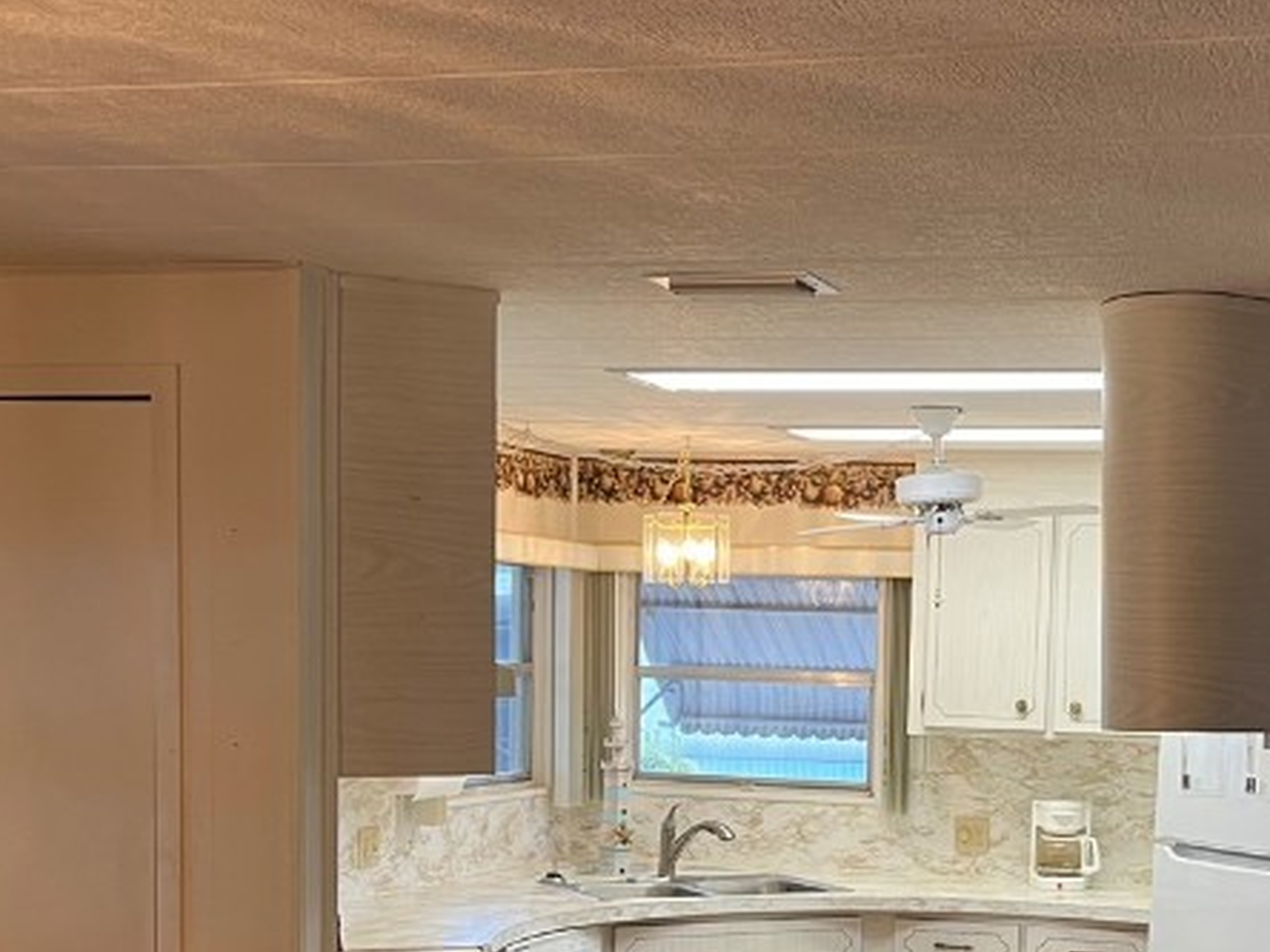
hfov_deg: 31.8
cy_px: 863
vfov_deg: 23.7
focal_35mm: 60
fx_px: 2201
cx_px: 901
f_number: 1.6
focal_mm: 5.1
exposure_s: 1/60
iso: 100
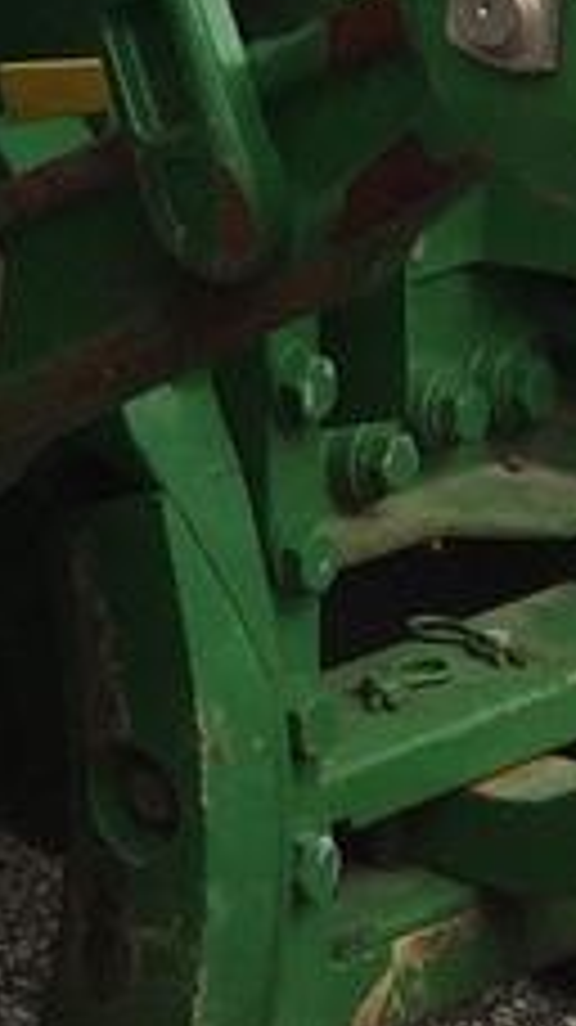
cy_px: -1323
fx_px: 5792
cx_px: -1017
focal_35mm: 213
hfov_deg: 5.4
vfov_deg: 9.2
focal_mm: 4.15
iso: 32
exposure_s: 1/775
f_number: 2.2
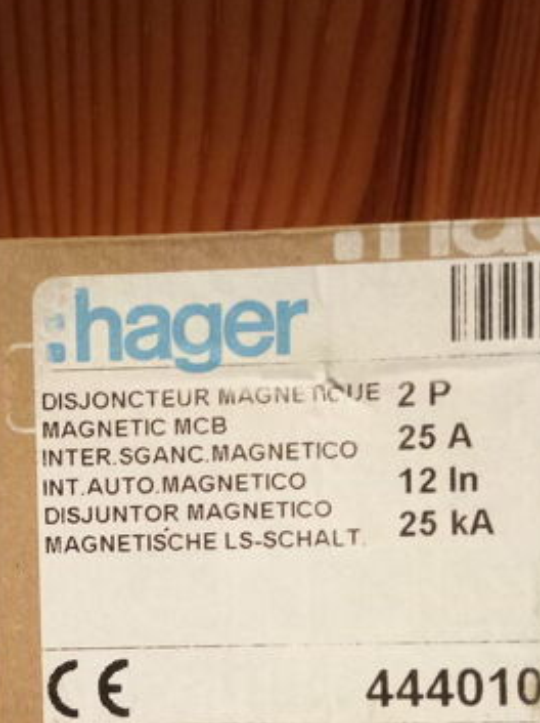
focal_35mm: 49
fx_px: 1021
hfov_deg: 28.7
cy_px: 578
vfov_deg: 37.6
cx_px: 78
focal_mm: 3.5
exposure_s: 1/20
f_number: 2
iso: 612
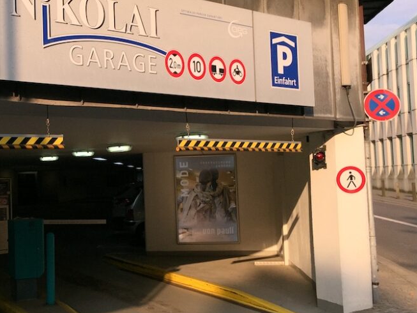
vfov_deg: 28.0
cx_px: 66
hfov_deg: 35.3
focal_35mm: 52
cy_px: 156
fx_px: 627
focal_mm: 4.15
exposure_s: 1/1319
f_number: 2.2
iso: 32
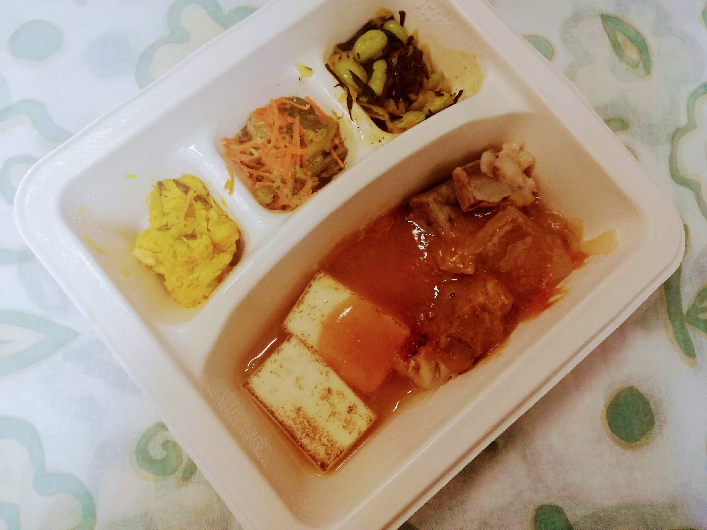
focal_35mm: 26
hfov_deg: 67.3
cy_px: 265
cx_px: 354
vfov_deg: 53.1
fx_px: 531
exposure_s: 1/33.3
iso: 250
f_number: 2.2
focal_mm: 3.81
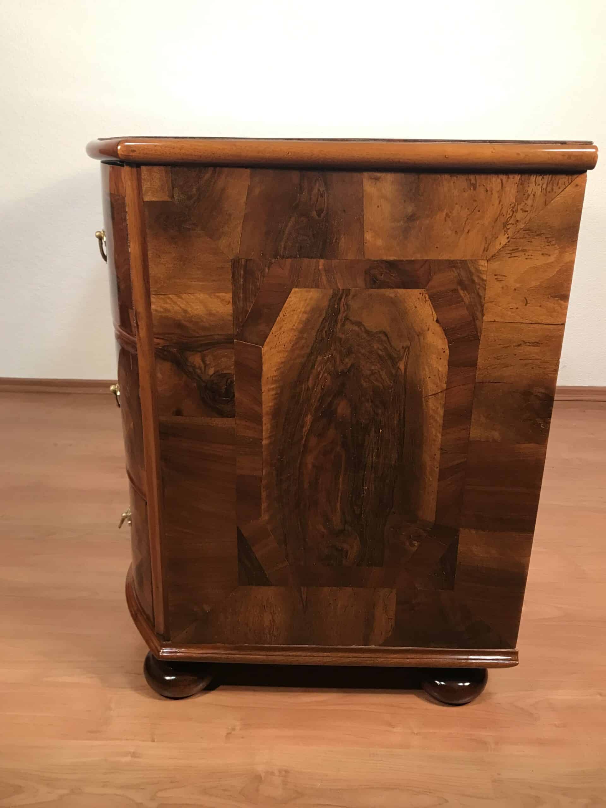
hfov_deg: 49.7
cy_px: 404
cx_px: 303
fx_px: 654
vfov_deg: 63.4
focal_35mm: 28
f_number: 1.8
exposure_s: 1/20
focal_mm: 3.99
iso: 32
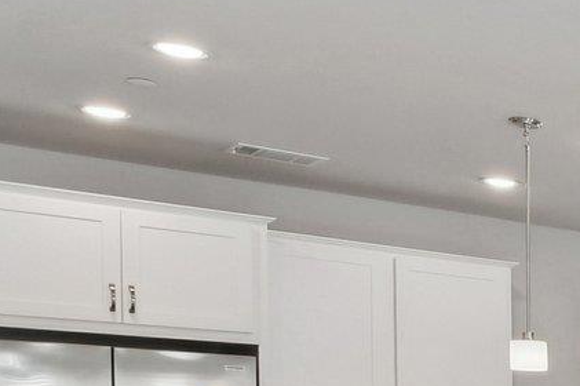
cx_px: 1298
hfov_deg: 16.4
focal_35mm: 73
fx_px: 1175
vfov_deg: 18.0
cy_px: 418
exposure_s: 1/100
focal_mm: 10
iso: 400
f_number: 8
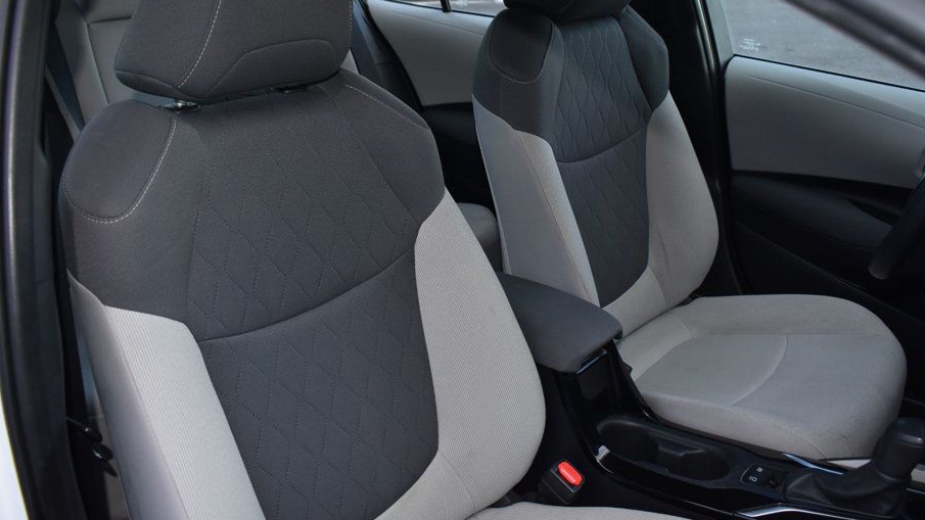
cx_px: 493
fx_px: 785
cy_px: 221
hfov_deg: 61.0
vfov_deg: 36.6
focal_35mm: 32
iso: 800
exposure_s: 1/100
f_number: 5
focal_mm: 18
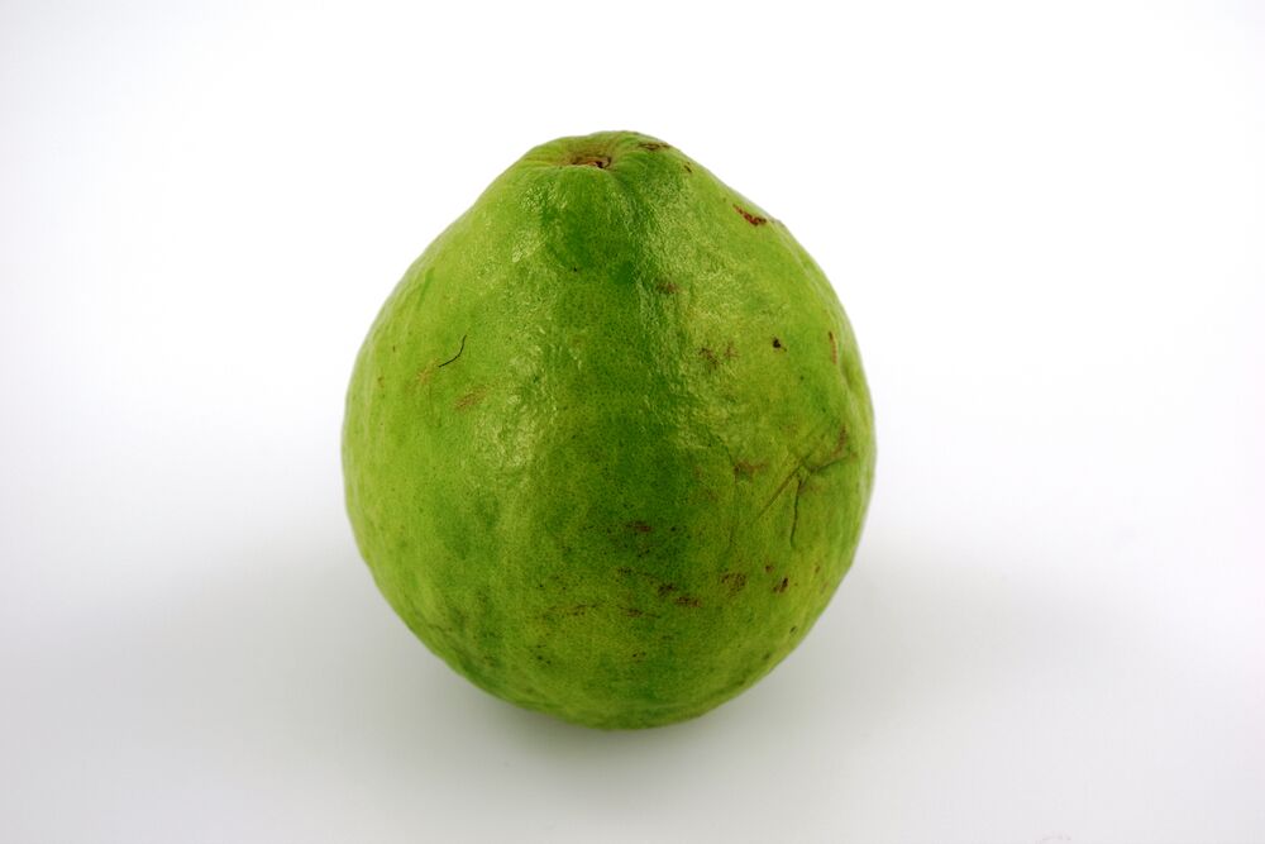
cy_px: 422
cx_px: 632
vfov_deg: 18.9
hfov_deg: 28.1
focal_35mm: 72
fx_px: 2530
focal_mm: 48
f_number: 8
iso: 400
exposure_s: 1/160
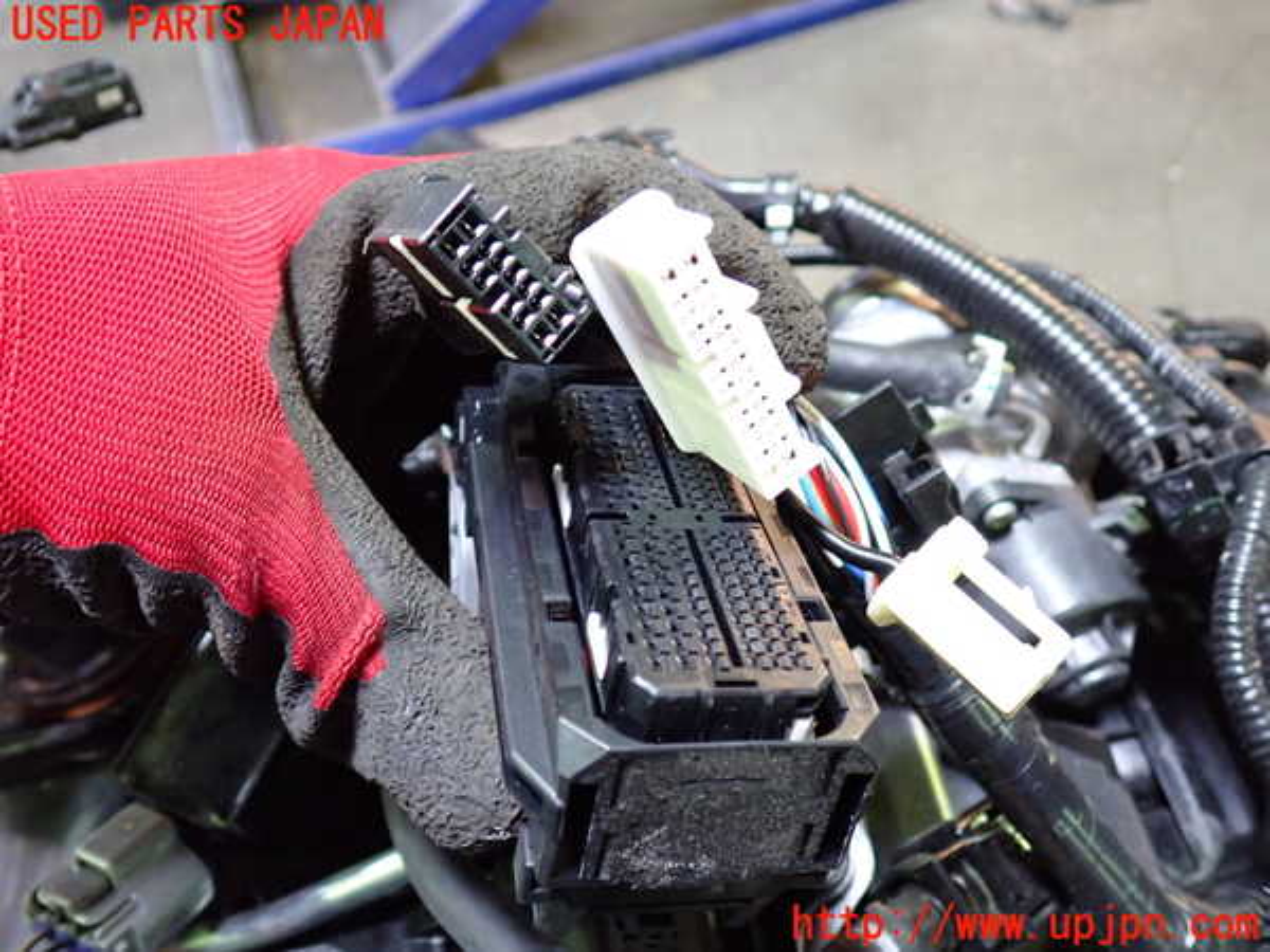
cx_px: 635
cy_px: 476
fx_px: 1101
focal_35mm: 30
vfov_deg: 46.8
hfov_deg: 60.0
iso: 500
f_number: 2.3
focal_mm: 5.4
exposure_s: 1/30
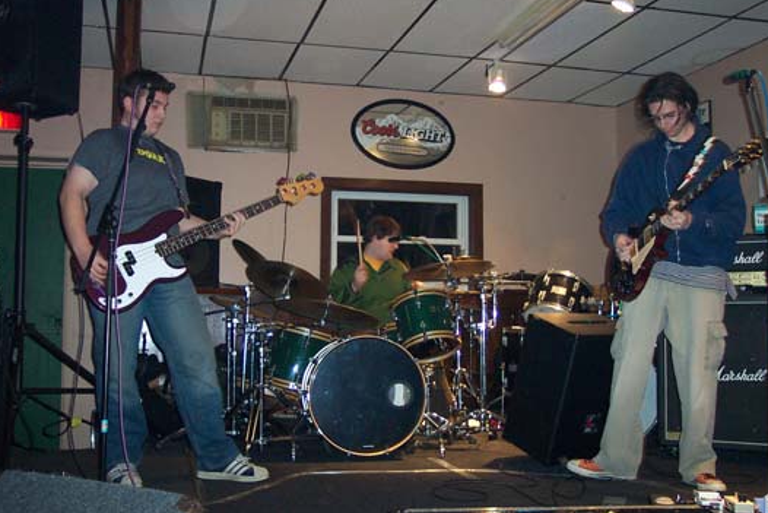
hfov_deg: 49.5
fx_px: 832
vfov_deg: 34.2
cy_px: 253
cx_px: 385
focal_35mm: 39
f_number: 2.8
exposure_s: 1/30
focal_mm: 8
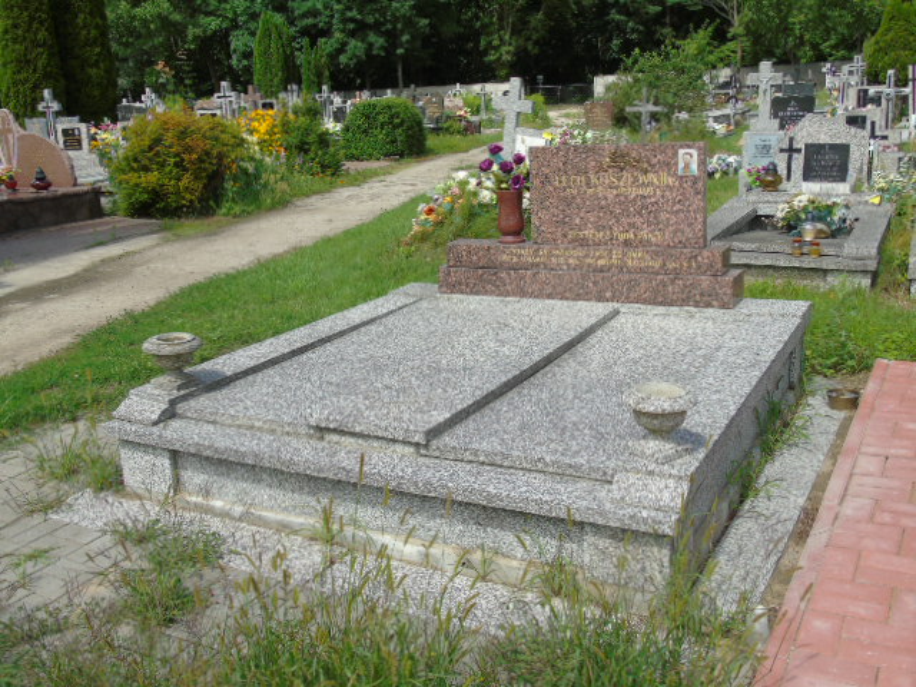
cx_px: 458
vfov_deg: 41.8
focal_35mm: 34
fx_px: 900
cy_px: 344
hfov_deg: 54.0
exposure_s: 1/500
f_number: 3.8
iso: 80
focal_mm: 6.1
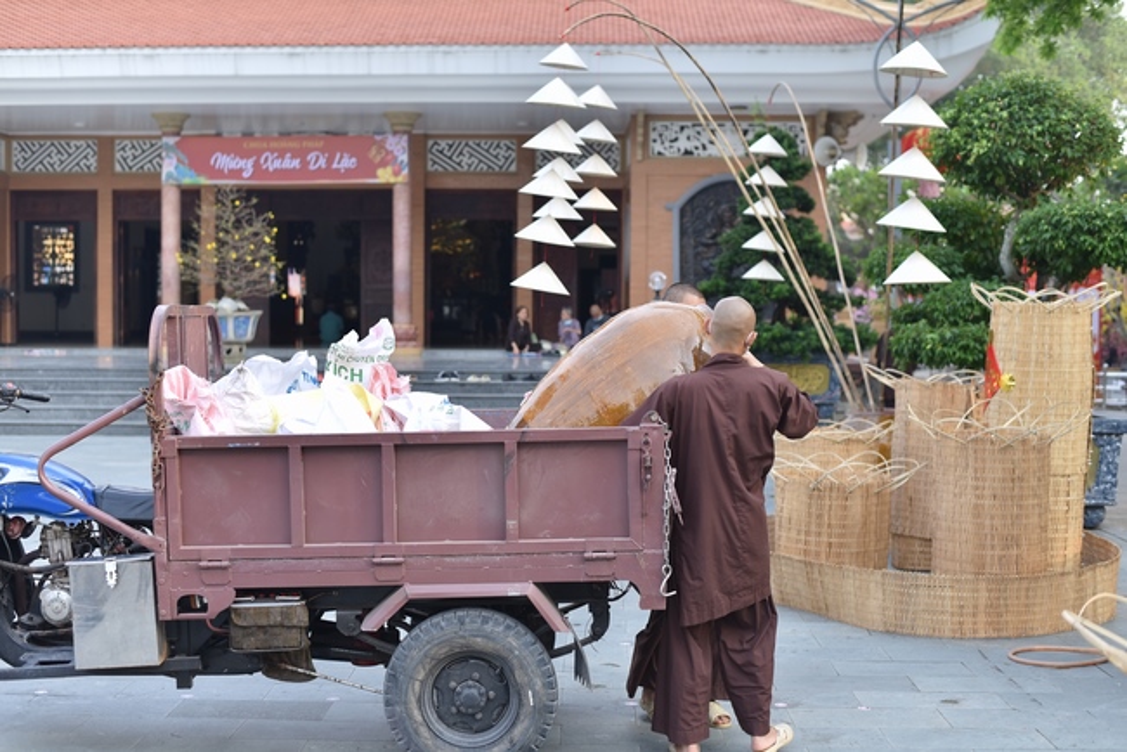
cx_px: 564
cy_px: 376
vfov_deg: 27.0
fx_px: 1566
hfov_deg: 39.6
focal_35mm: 50
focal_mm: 50
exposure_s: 1/160
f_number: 2.8
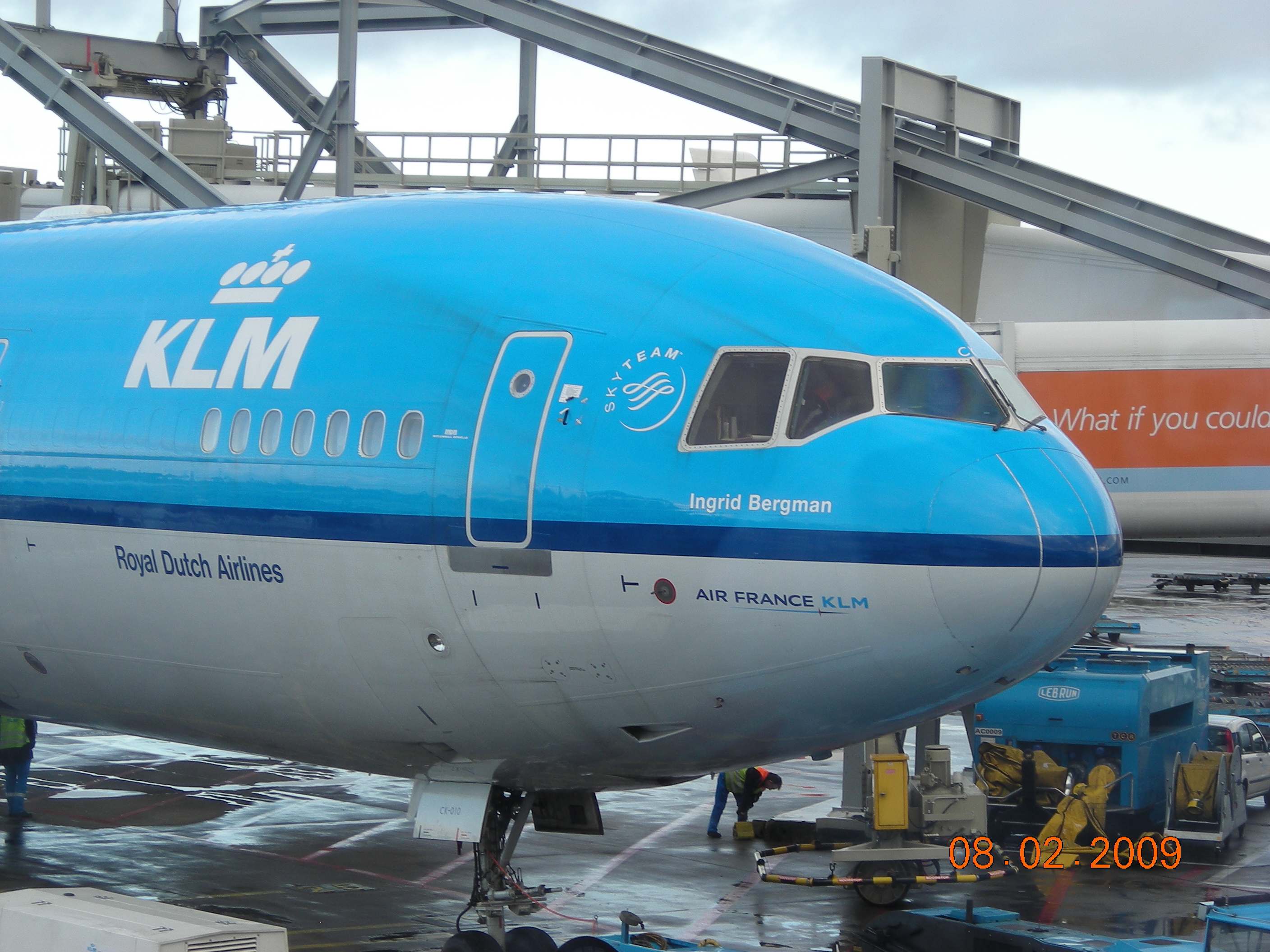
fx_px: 3779
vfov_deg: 14.4
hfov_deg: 19.1
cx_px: 635
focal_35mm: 103
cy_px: 476
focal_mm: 17
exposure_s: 1/62.1
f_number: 4.9
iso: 50
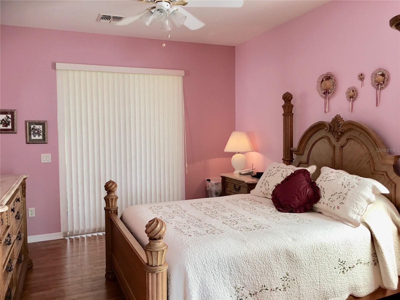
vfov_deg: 48.2
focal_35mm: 29
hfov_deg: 61.7
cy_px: 150
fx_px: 335
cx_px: 200
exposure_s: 1/30
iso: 40
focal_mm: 4.15
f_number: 2.2
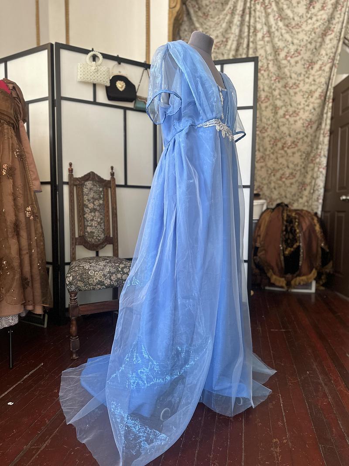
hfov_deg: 56.8
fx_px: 323
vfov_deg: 71.6
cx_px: 174
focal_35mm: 24
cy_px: 233
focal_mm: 6.86
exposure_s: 1/60
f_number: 1.78
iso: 320
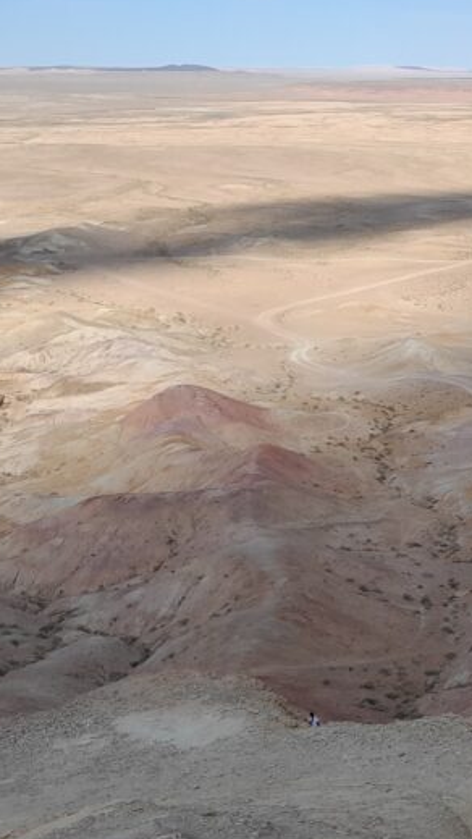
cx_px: 776
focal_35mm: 58
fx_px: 1290
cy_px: 390
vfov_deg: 36.0
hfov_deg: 17.8
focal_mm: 4
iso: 40
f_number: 1.8
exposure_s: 1/504
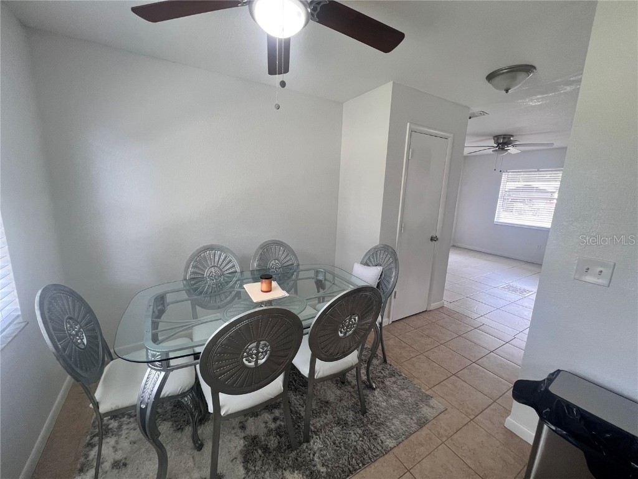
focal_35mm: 13
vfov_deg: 89.9
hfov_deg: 106.2
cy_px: 240
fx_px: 240
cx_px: 319
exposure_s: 1/120
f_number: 1.8
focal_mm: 1.57
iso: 125
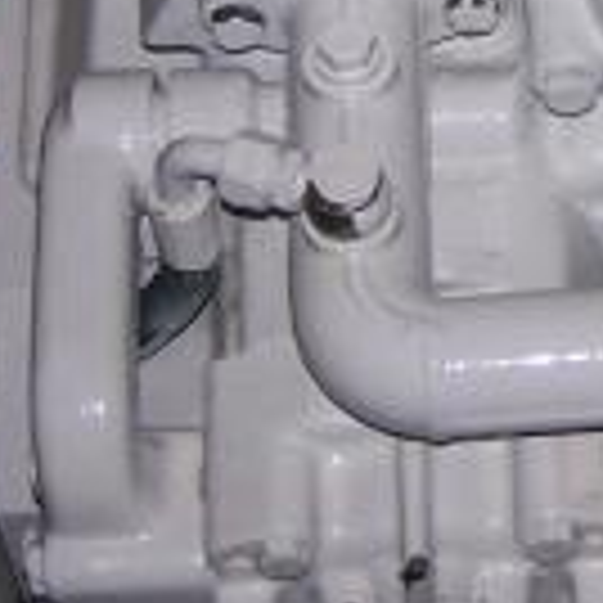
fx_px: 3567
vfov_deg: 9.6
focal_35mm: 181
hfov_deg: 9.4
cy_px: -72
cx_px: 873
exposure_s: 1/60
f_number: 2.8
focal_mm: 7.1
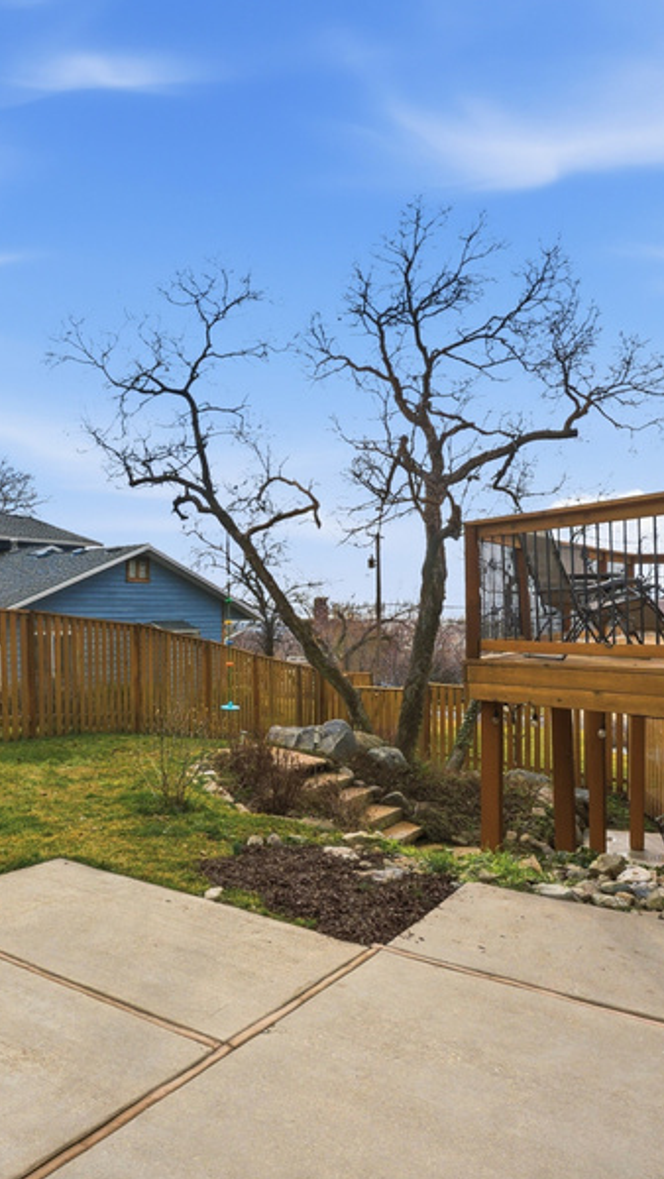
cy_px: 613
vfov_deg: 74.0
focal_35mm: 25
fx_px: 782
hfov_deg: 44.1
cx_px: 143
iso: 500
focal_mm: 14
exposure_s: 1/8000
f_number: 6.3
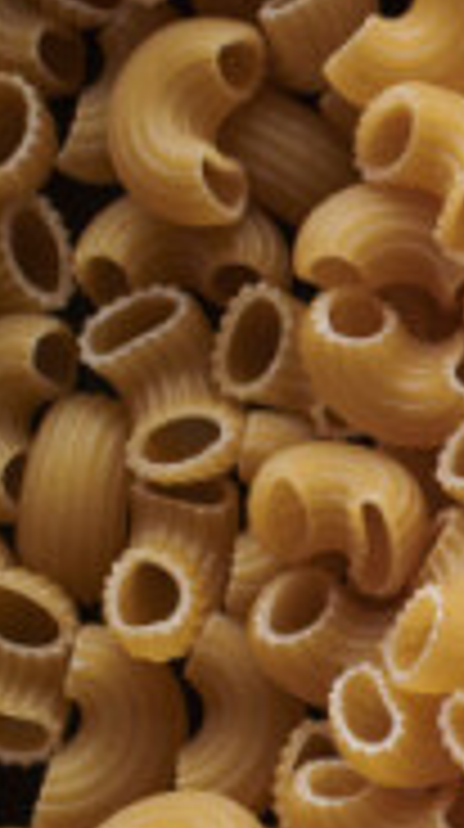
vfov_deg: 9.4
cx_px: 1788
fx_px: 5005
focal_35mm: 228
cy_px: 778
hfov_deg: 4.8
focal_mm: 50
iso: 160
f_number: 8
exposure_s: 1/100
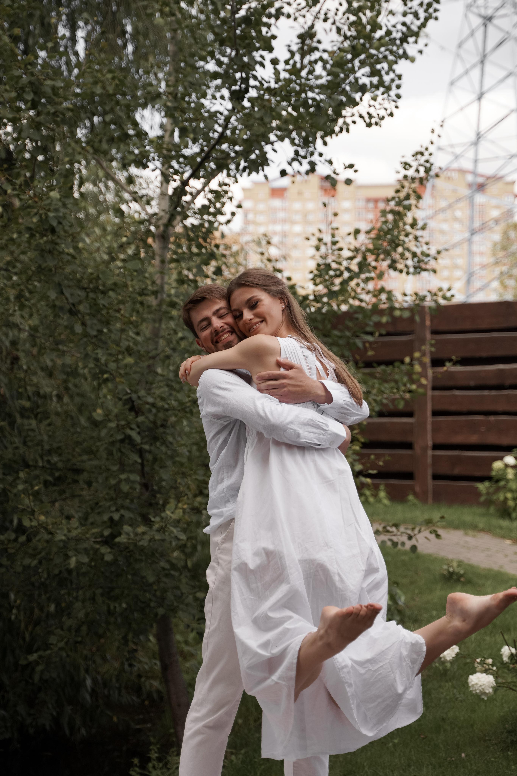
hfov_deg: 24.2
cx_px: 258
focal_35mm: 56
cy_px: 388
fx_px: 1206
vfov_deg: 35.6
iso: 200
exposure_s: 1/2000
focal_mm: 56
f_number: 2.8
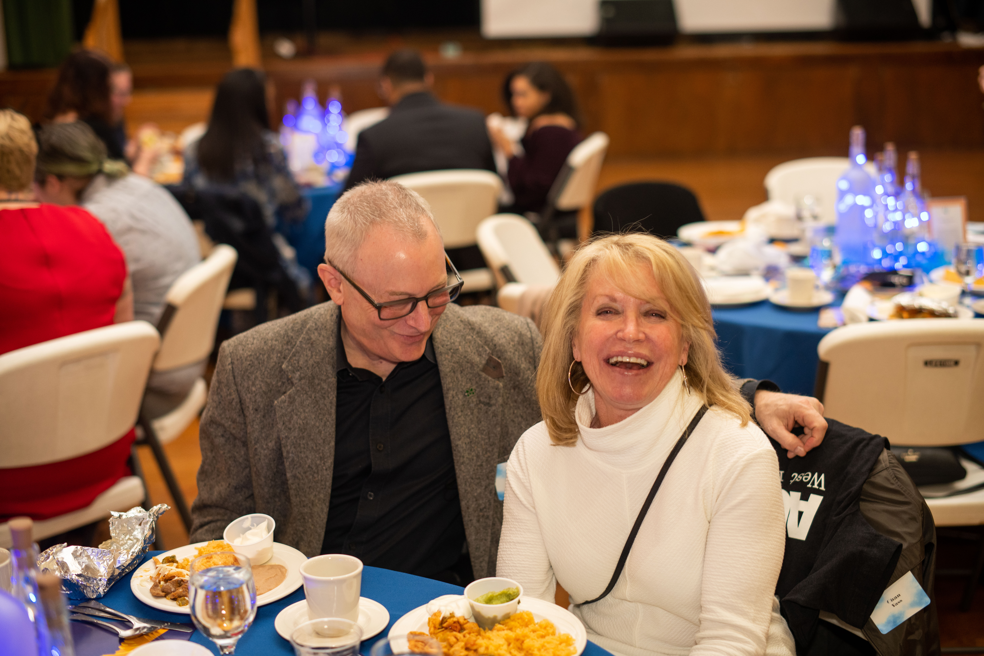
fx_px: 1367
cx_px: 492
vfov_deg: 27.0
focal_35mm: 50
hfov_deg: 39.6
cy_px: 328
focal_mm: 50
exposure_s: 1/80
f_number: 2.2
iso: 800
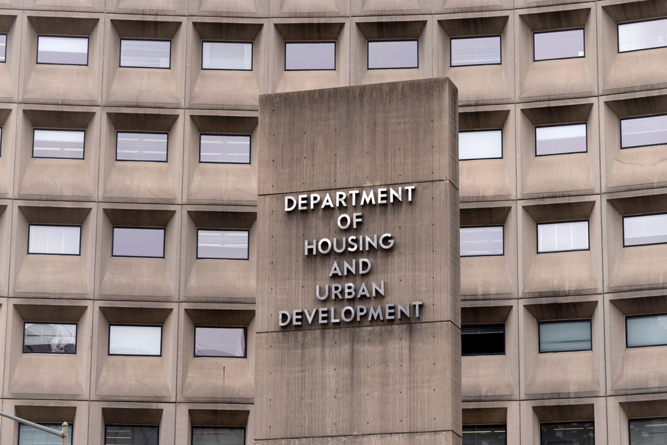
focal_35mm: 116
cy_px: 222
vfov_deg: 11.8
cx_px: 334
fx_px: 2149
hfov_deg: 17.6
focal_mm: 116
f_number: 4
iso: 320
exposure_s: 1/800
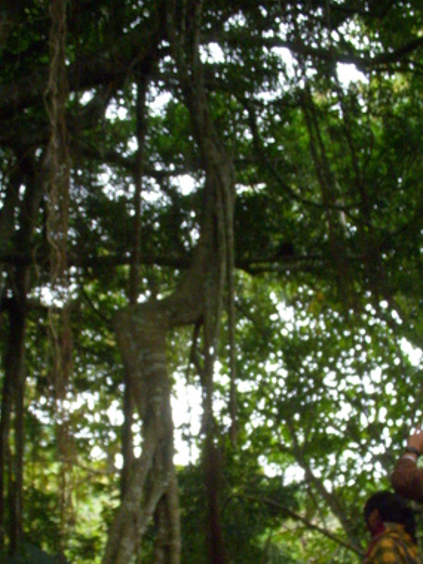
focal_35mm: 60
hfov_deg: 24.4
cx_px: 211
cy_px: 399
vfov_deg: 31.8
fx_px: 978
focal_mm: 6.3
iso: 500
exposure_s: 1/125
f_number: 3.3
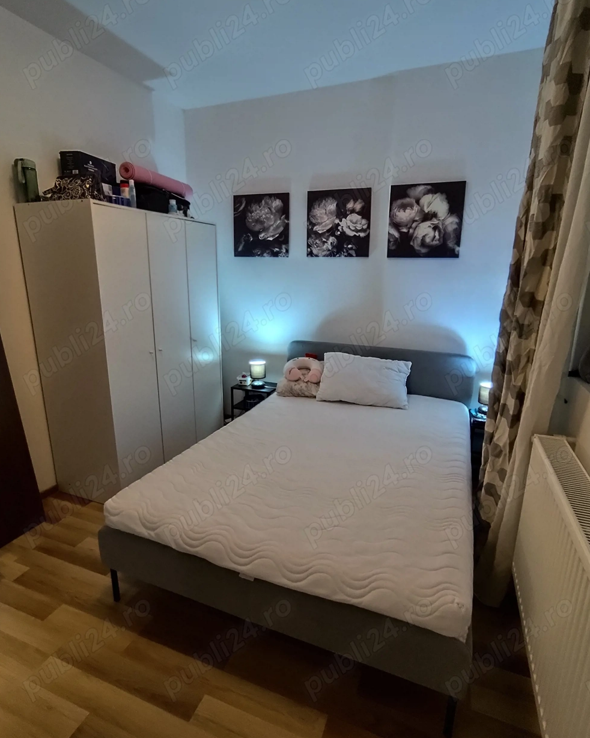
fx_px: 393
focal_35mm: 18
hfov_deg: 73.8
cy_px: 372
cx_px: 297
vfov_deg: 86.4
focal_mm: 1.65
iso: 320
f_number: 2.2
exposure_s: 1/25.3
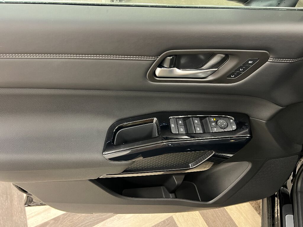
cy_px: 114
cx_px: 152
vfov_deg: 53.1
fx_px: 228
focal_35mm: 26
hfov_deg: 67.3
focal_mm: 5.7
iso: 500
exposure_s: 1/40
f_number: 1.5
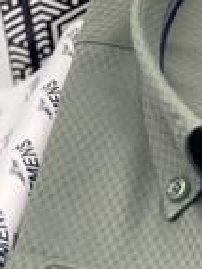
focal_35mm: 150
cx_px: 261
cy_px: 221
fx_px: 1169
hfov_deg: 9.7
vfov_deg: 13.1
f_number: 2
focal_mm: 6
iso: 32
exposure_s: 1/122
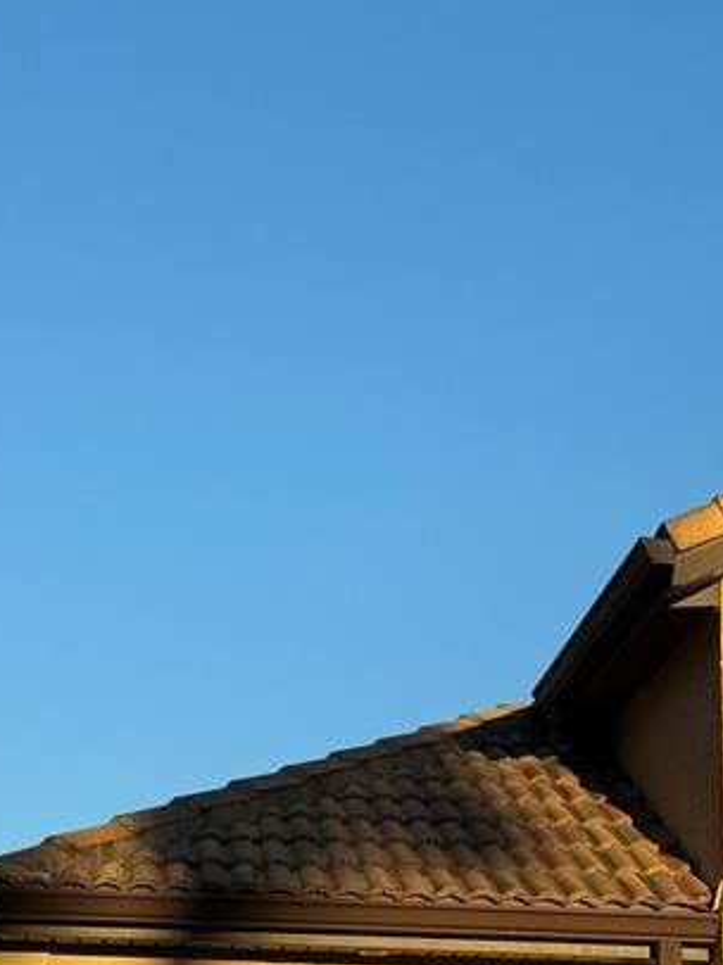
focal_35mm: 71
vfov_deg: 27.1
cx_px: 502
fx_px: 1979
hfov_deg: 20.6
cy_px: 718
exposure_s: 1/2604
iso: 80
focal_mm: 6.76
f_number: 1.78
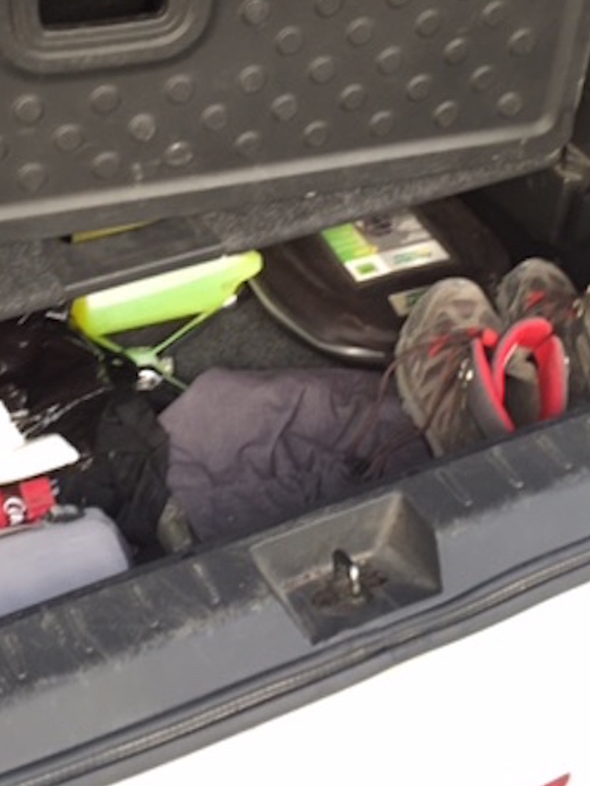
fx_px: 1272
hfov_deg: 26.0
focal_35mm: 56
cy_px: 231
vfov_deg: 33.9
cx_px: 201
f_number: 2.2
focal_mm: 4.15
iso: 40
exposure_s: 1/50
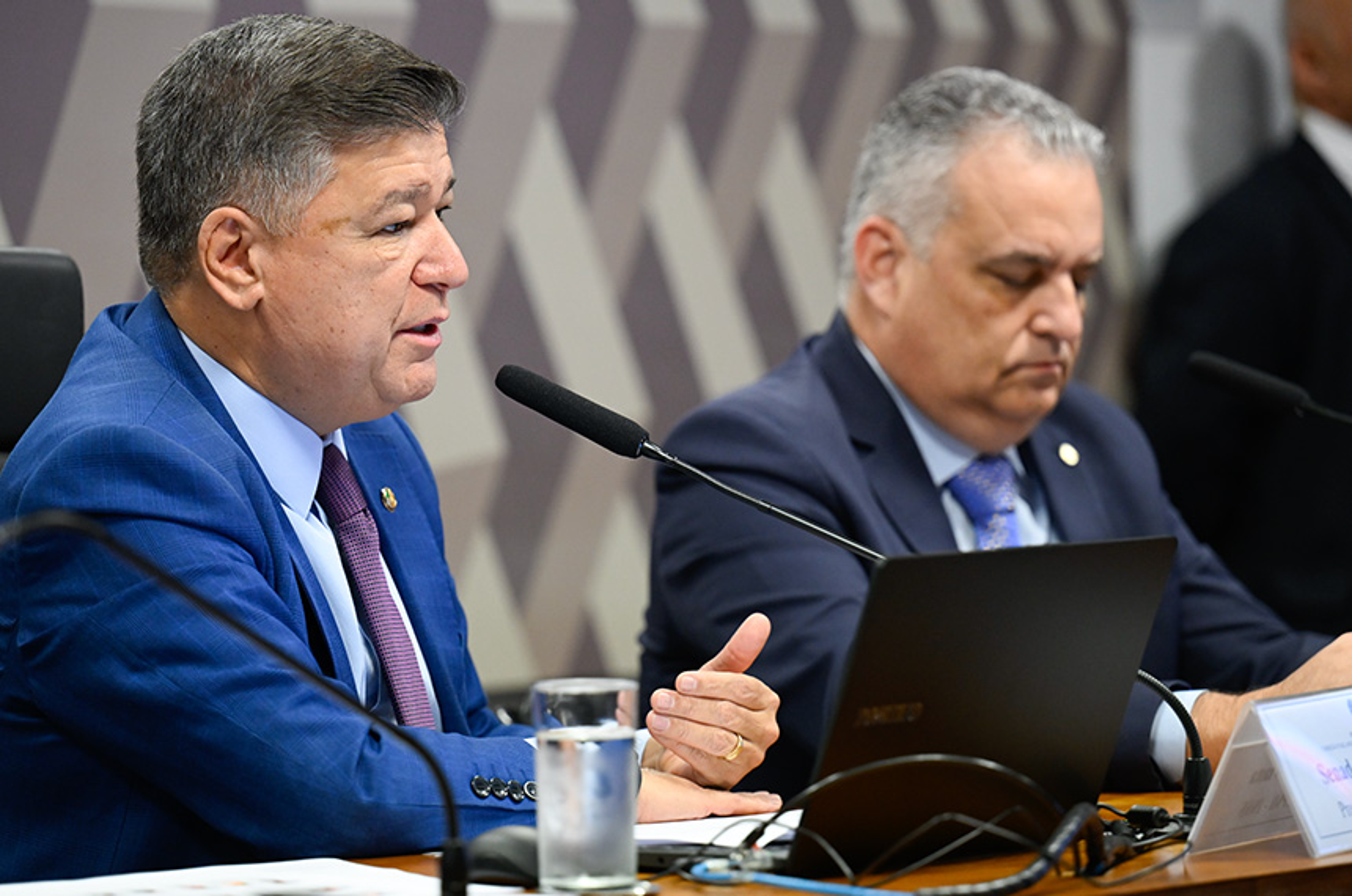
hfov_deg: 14.2
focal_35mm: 145
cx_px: 676
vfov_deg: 9.4
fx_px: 5435
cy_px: 448
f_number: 2.8
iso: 2000
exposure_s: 1/200
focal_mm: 145
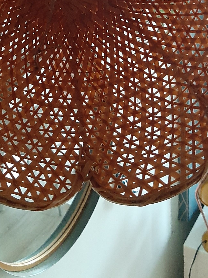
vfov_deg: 29.3
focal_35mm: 61
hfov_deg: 24.0
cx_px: 85
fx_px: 489
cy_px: -9
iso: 320
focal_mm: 3.93
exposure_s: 1/25
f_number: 1.7
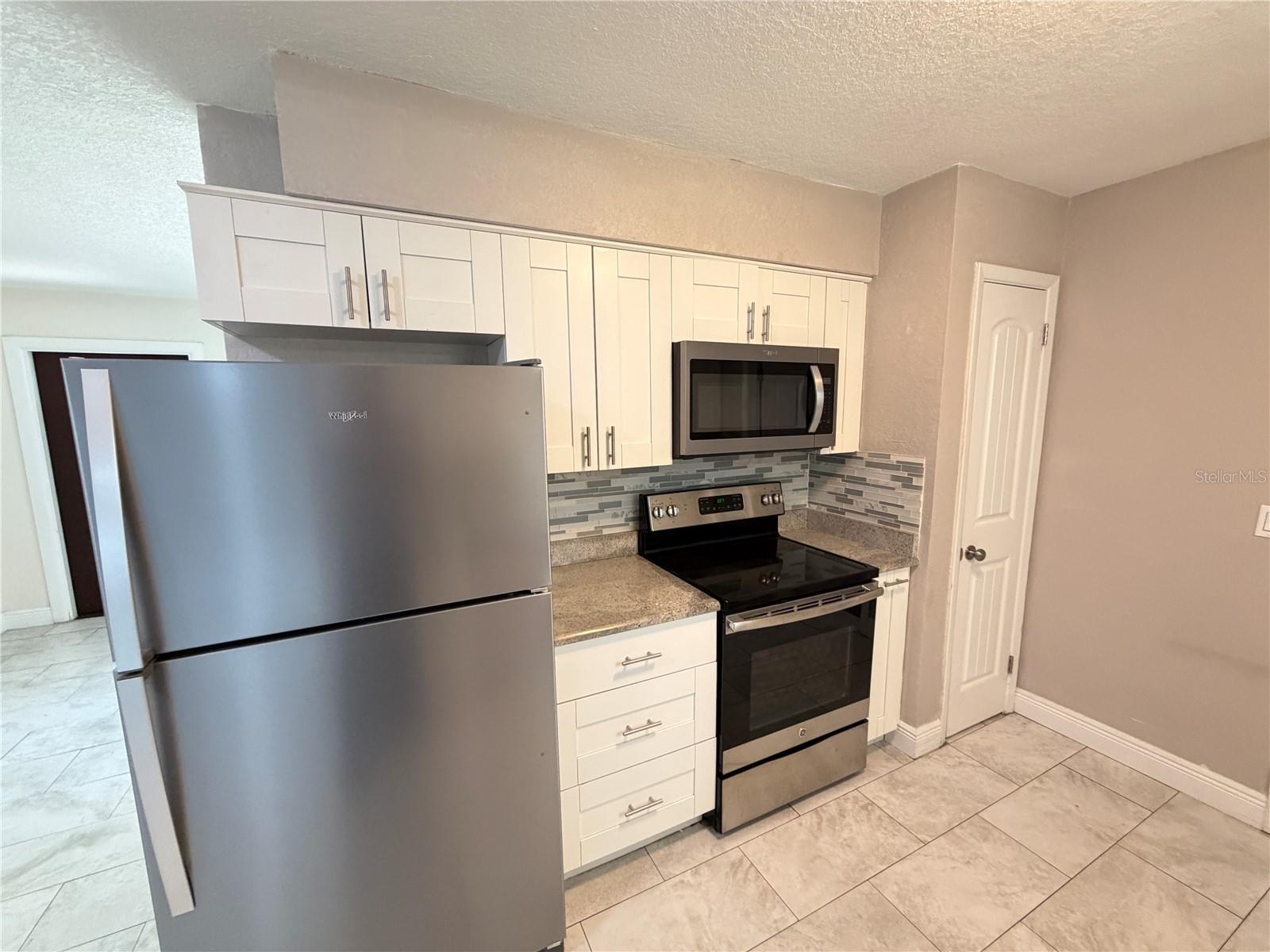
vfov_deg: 85.7
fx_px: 514
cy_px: 476
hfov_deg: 102.1
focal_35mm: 14
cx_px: 635
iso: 320
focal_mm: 2.22
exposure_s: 1/60
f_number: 2.2
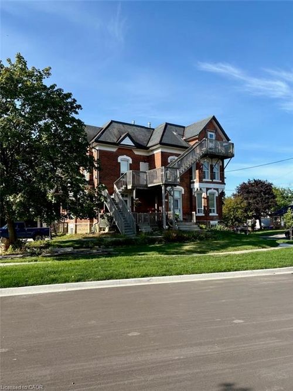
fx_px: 294
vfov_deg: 67.3
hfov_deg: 53.0
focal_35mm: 26
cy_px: 196
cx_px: 146
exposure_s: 1/1706
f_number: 1.6
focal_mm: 5.96
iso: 50
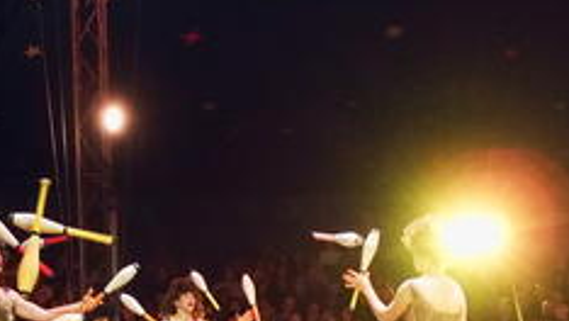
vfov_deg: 17.5
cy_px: 345
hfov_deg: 30.6
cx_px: 105
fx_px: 1012
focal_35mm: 67
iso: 1600
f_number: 2.8
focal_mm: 6.7
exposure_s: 1/125
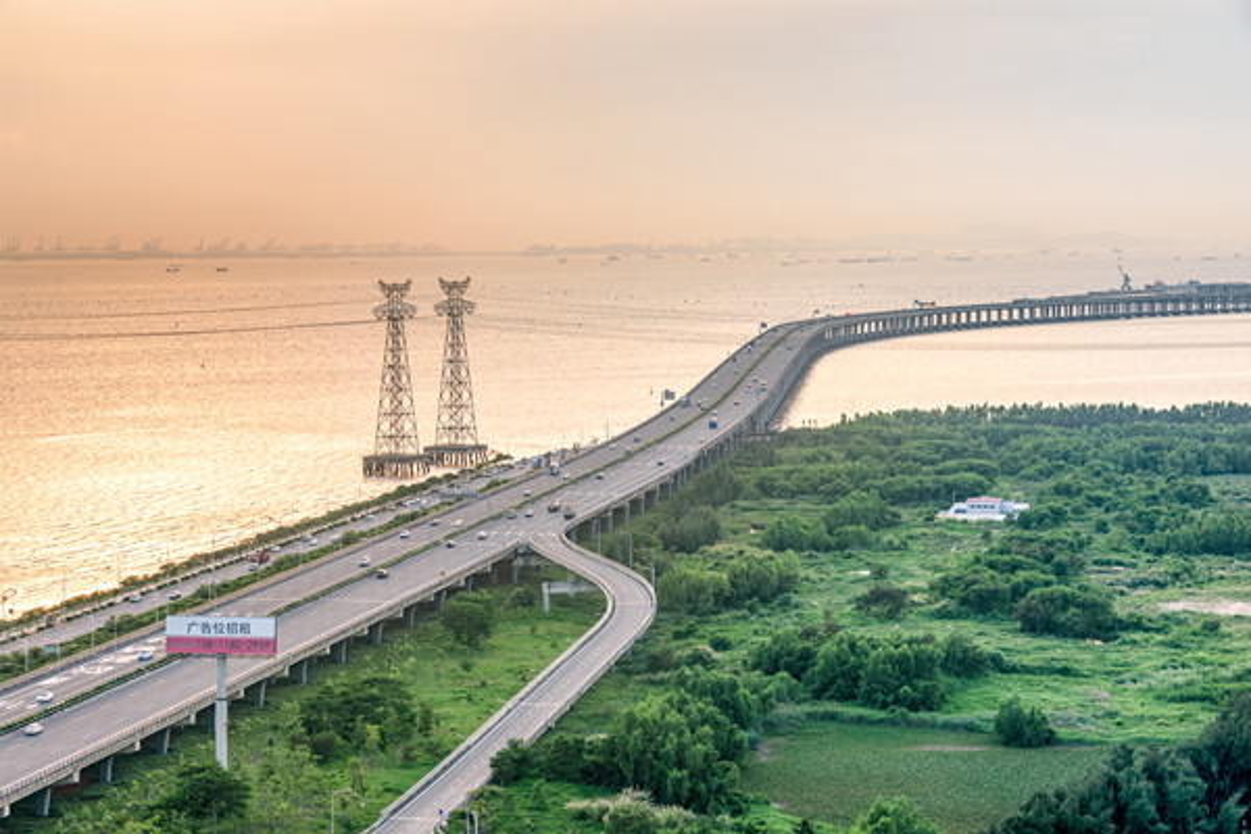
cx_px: 626
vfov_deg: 15.2
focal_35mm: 90
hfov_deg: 22.6
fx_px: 3127
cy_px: 417
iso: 100
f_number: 11
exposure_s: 1/25
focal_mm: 90
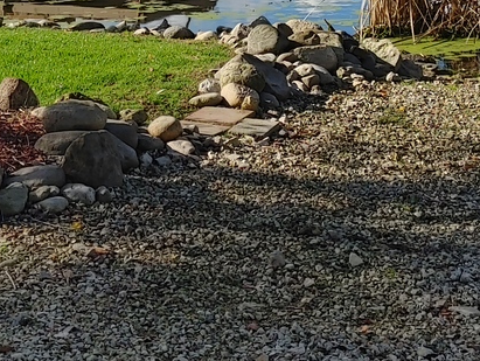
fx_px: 1263
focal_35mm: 91
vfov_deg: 15.8
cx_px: 202
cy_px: -34
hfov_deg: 21.5
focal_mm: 5.58
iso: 50
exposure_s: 1/2041
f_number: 1.8
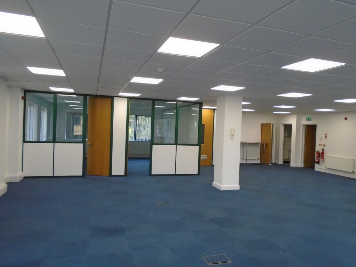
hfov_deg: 67.3
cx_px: 178
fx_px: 267
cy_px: 134
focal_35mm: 26
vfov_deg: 53.1
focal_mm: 4.6
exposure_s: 1/125
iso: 500
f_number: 3.2
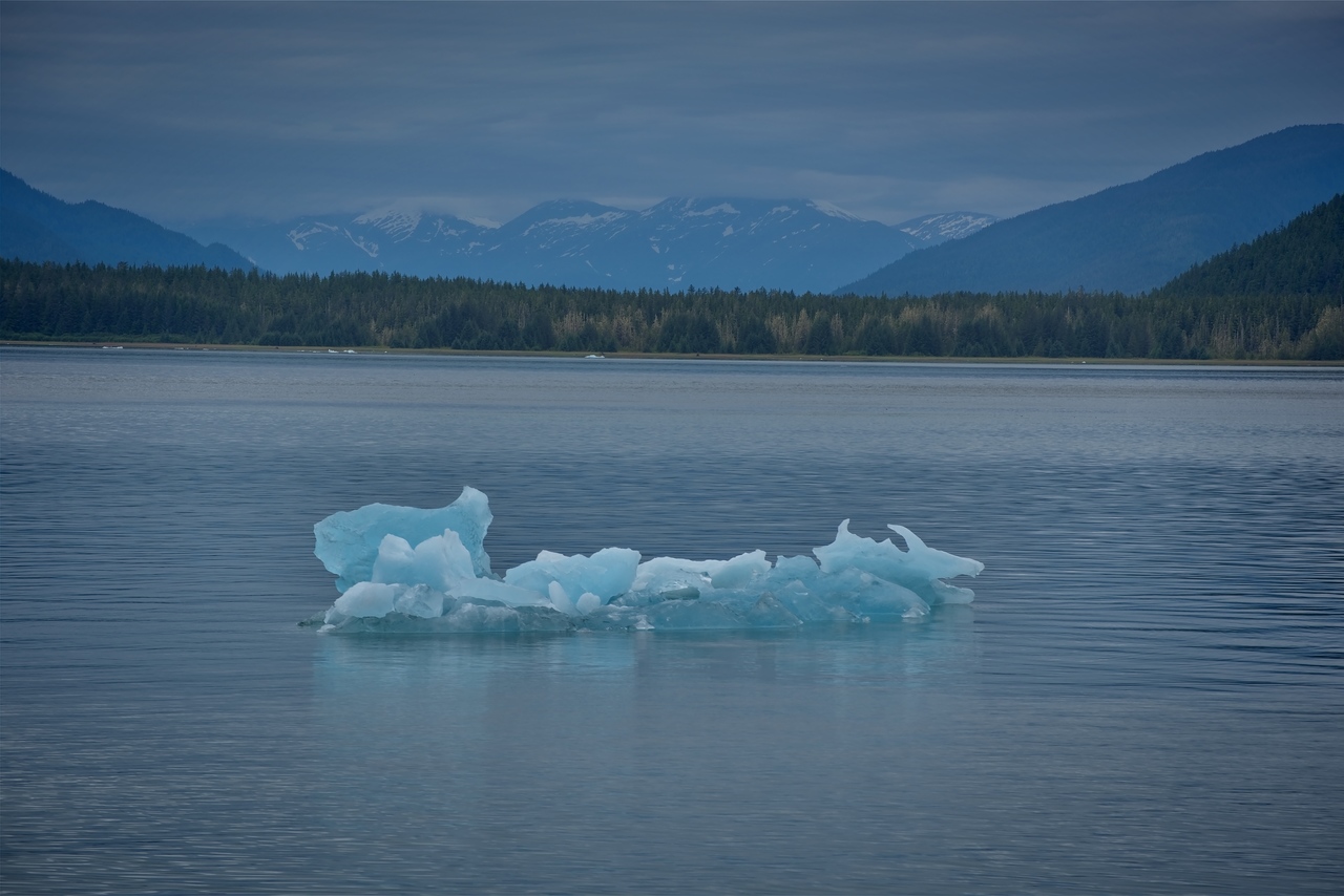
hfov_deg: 13.2
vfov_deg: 8.9
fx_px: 5788
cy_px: 448
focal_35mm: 155
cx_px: 672
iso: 100
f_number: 9
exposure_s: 1/320
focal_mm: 155
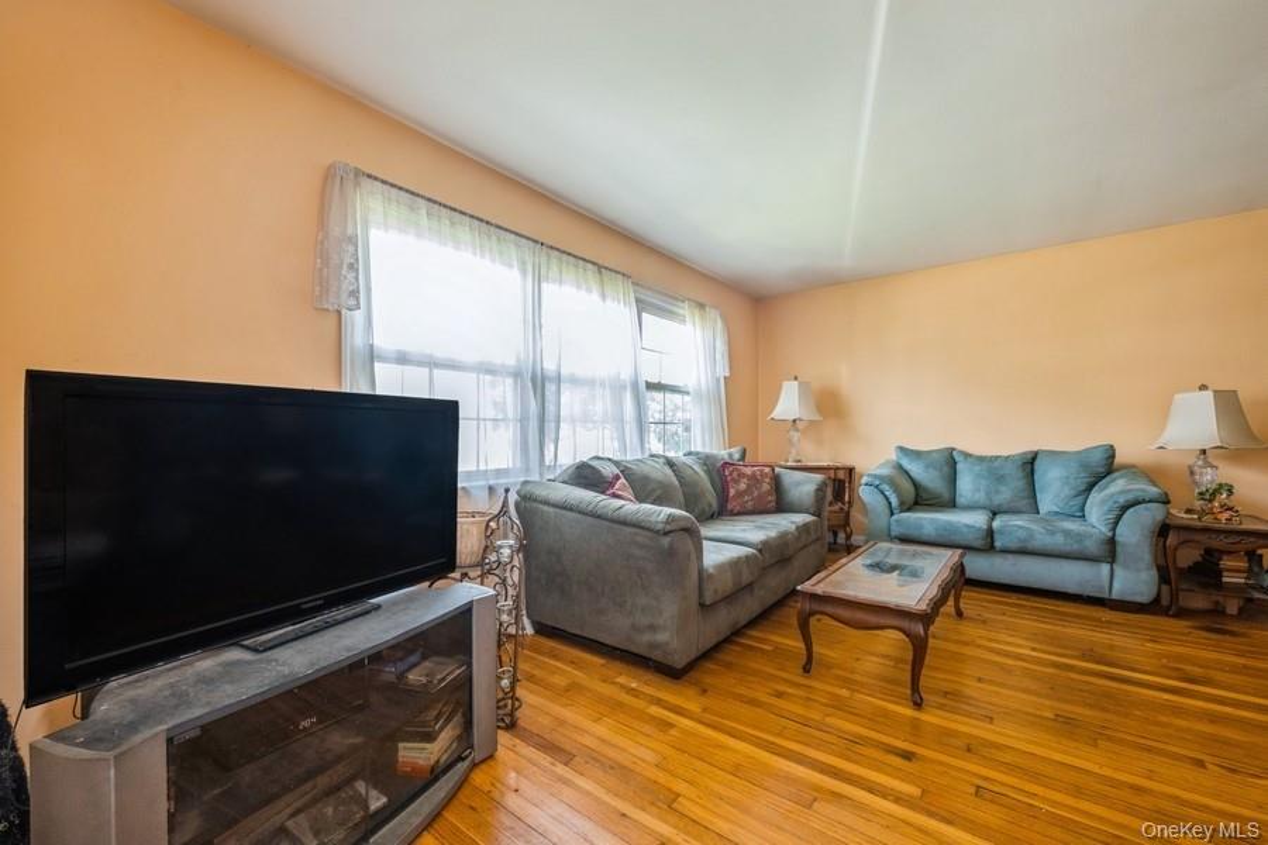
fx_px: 493
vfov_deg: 81.2
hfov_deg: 104.3
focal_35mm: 14
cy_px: 422
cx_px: 634
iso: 400
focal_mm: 14
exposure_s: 1/6
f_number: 11
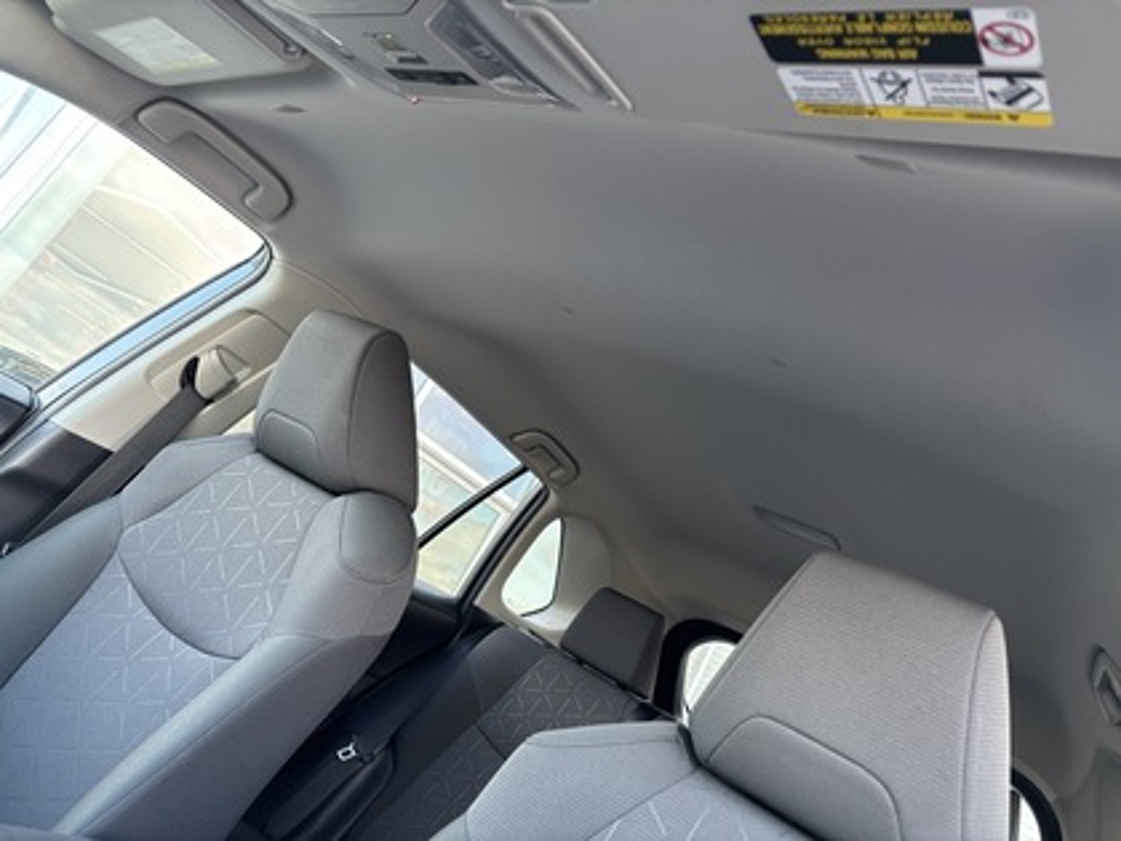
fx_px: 842
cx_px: 560
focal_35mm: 26
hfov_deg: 67.3
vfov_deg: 53.1
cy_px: 420
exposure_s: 1/95
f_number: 1.6
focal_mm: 5.96
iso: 125
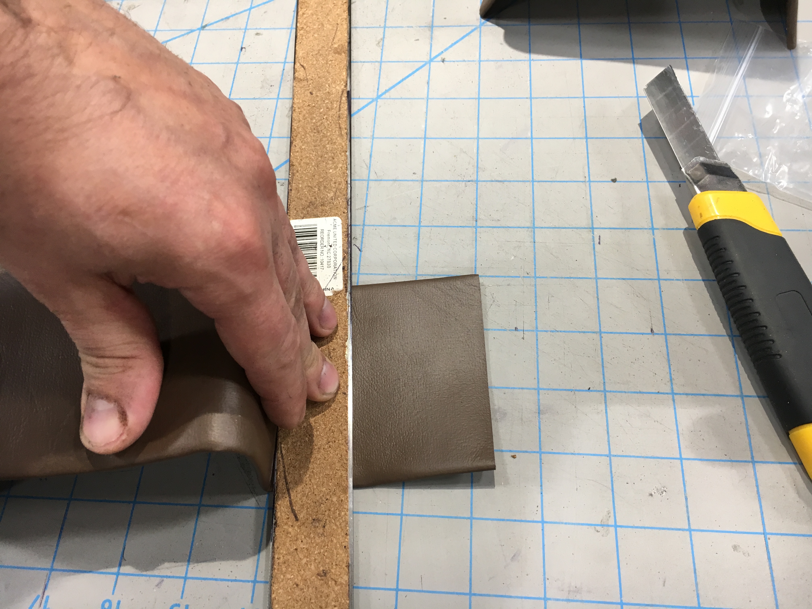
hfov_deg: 61.7
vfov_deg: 48.2
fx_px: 680
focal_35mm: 29
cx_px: 406
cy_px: 304
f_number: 2.2
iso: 32
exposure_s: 1/30
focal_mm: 4.15
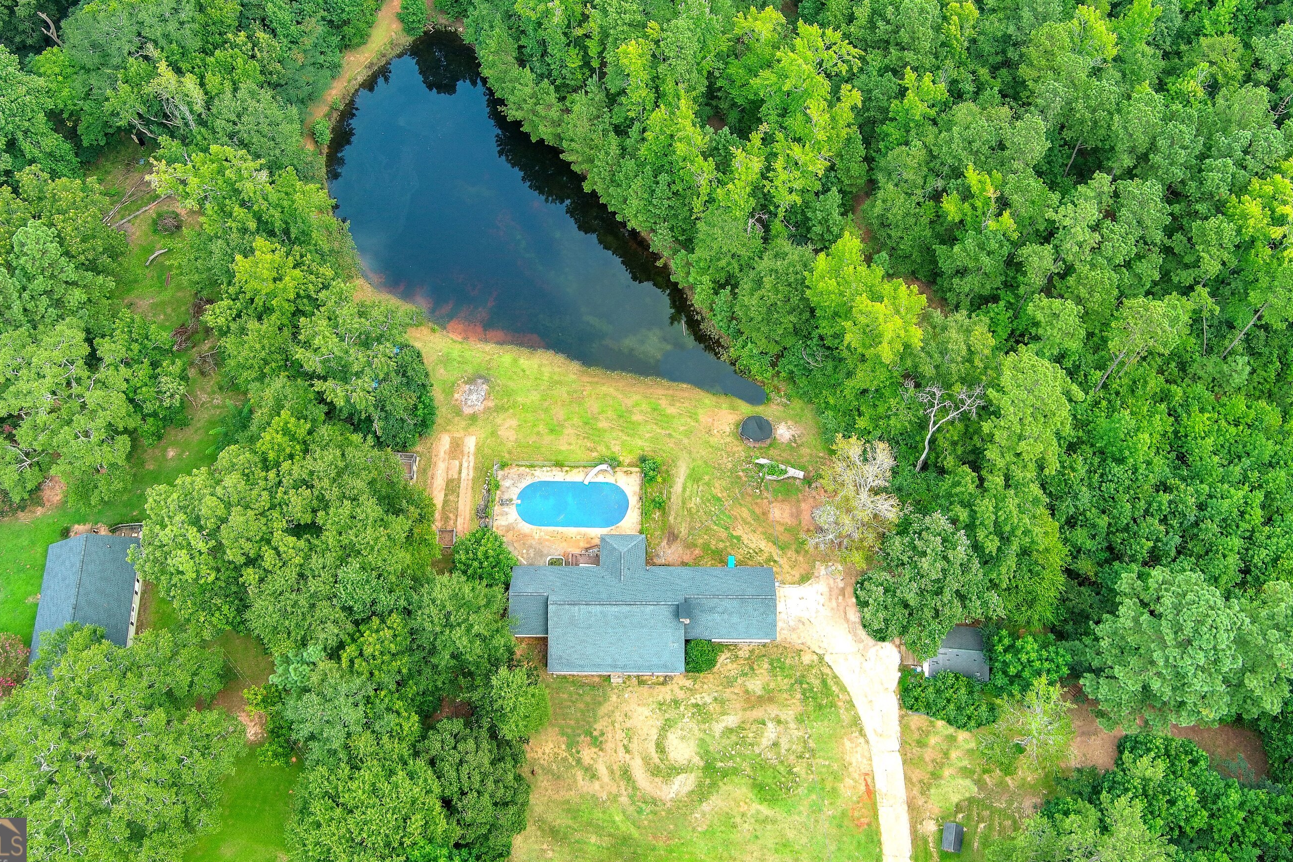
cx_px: 634
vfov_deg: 38.8
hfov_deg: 55.8
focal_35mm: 34
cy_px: 363
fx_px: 1221
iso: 100
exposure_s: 1/140
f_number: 2.8
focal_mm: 10.57
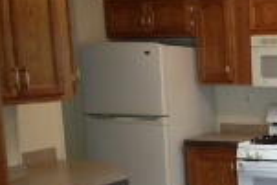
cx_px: 352
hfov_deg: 20.6
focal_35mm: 91
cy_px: 165
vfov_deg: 14.9
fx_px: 701
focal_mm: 4.13
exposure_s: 1/20
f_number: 2.4
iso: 200
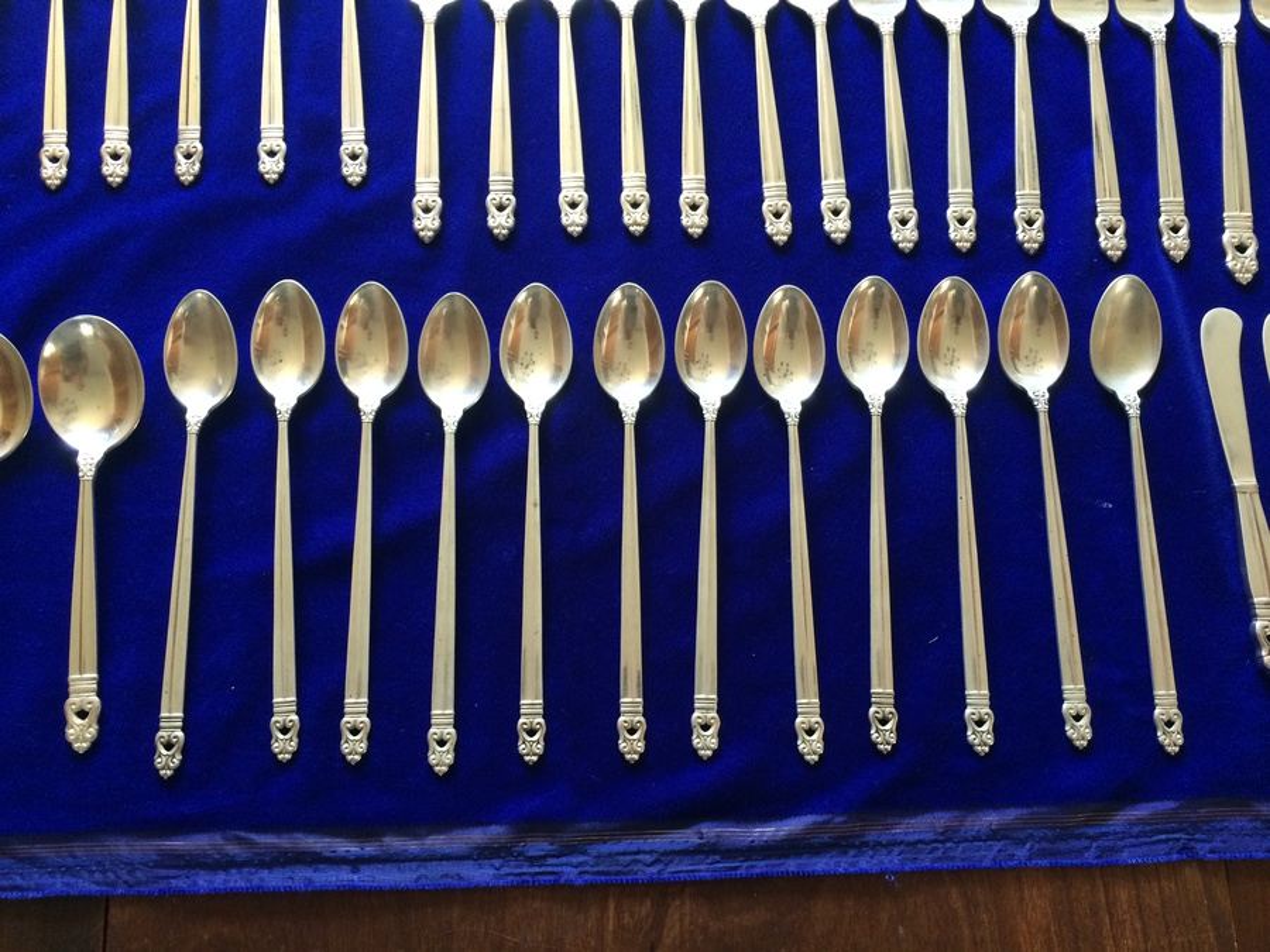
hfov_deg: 60.0
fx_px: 1101
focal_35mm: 30
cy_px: 476
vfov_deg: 46.8
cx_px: 635
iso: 200
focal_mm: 4.12
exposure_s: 1/30
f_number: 2.2
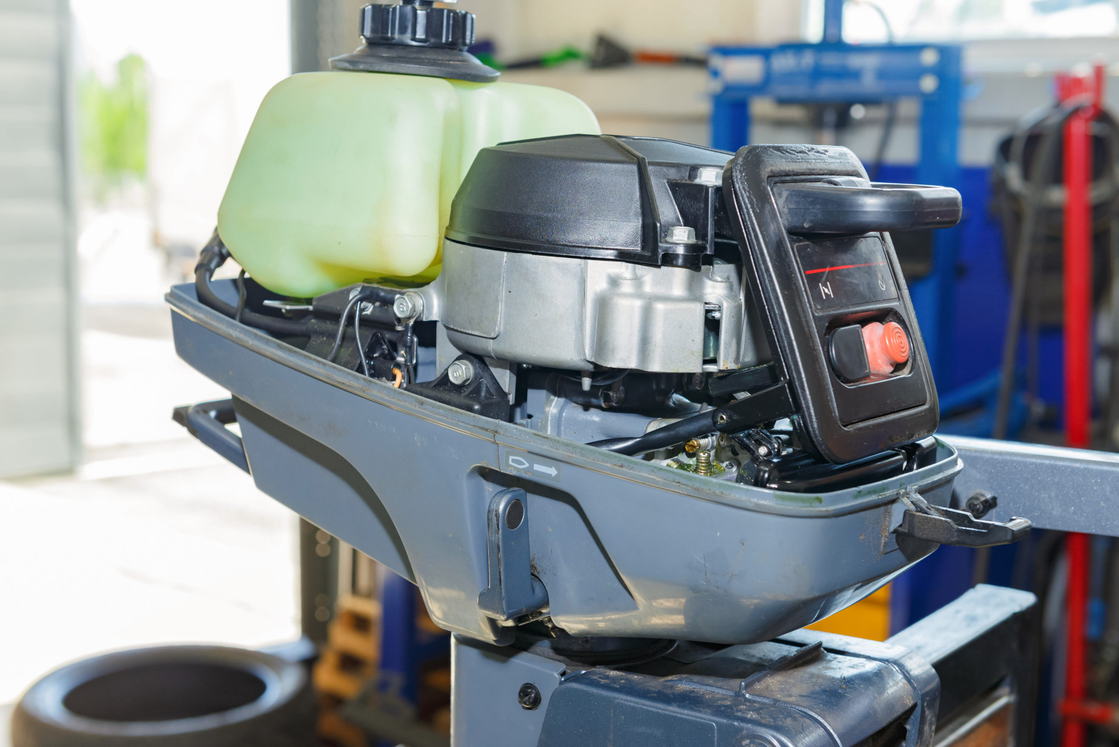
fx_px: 1617
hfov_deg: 38.2
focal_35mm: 52
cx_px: 560
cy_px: 374
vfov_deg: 26.0
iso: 400
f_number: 7.1
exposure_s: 1/100
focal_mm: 52
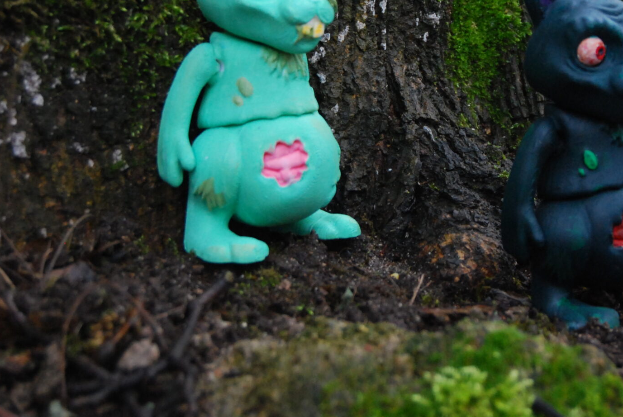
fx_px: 1837
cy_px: 123
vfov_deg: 12.9
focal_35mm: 106
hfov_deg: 19.2
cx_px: 400
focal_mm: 38
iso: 800
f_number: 5
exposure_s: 1/250
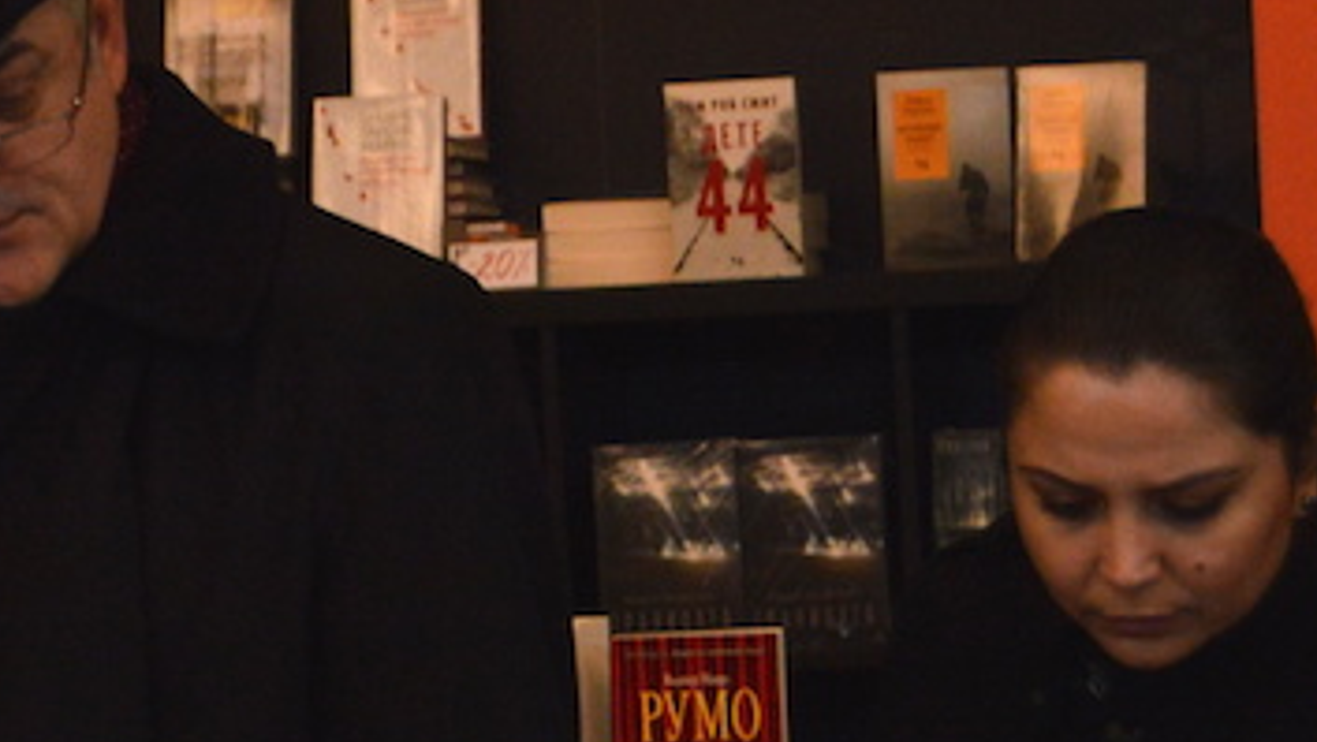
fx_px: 8542
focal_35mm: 244
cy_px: 393
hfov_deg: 8.8
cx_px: 75
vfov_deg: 5.0
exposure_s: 1/50
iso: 800
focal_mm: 55
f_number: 5.6
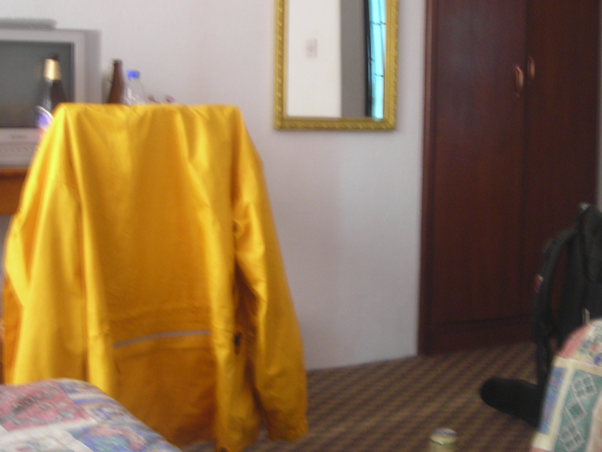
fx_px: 1026
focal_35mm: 59
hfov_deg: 32.6
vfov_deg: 24.8
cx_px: 350
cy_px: 192
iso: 86
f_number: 3.2
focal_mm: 6.3
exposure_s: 1/4
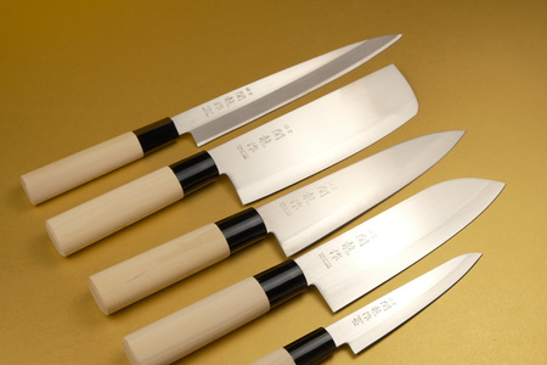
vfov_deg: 23.0
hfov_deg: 33.9
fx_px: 896
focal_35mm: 59
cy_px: 182
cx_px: 274
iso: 400
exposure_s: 1/125
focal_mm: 39
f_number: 7.1
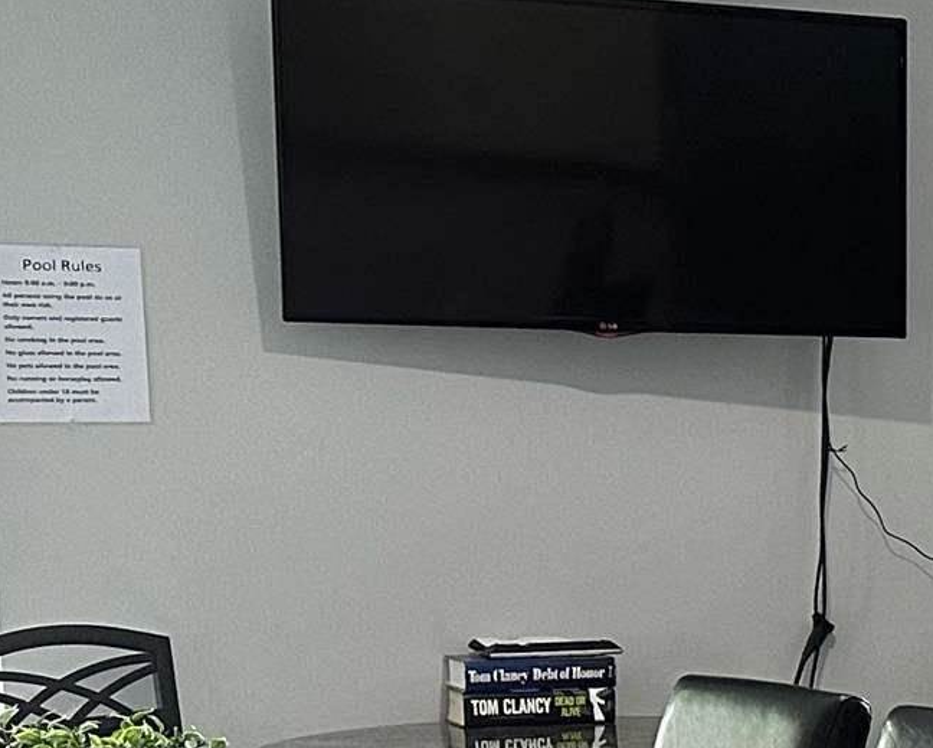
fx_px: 3066
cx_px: 2115
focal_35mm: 111
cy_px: 679
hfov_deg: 13.5
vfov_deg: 13.8
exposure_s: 1/60
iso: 160
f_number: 1.78
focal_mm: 6.86
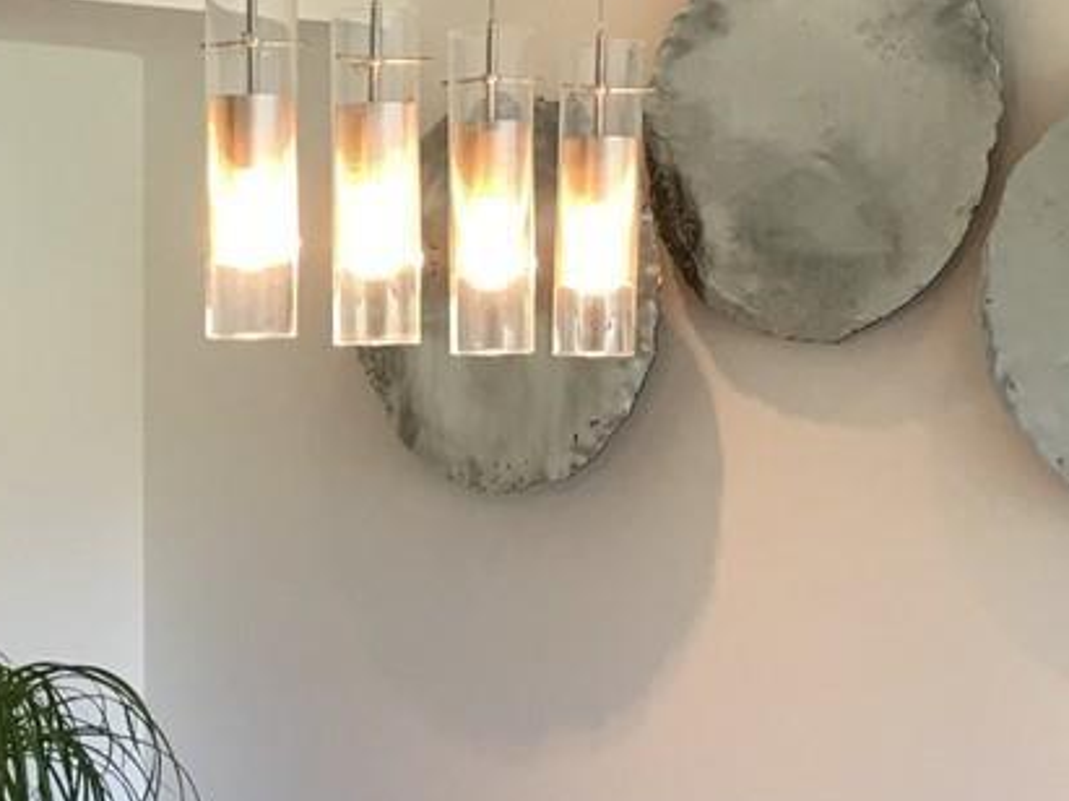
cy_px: 934
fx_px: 3489
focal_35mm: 113
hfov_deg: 17.2
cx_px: 91
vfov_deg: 12.8
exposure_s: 1/15
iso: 25
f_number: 2.2
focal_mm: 4.15
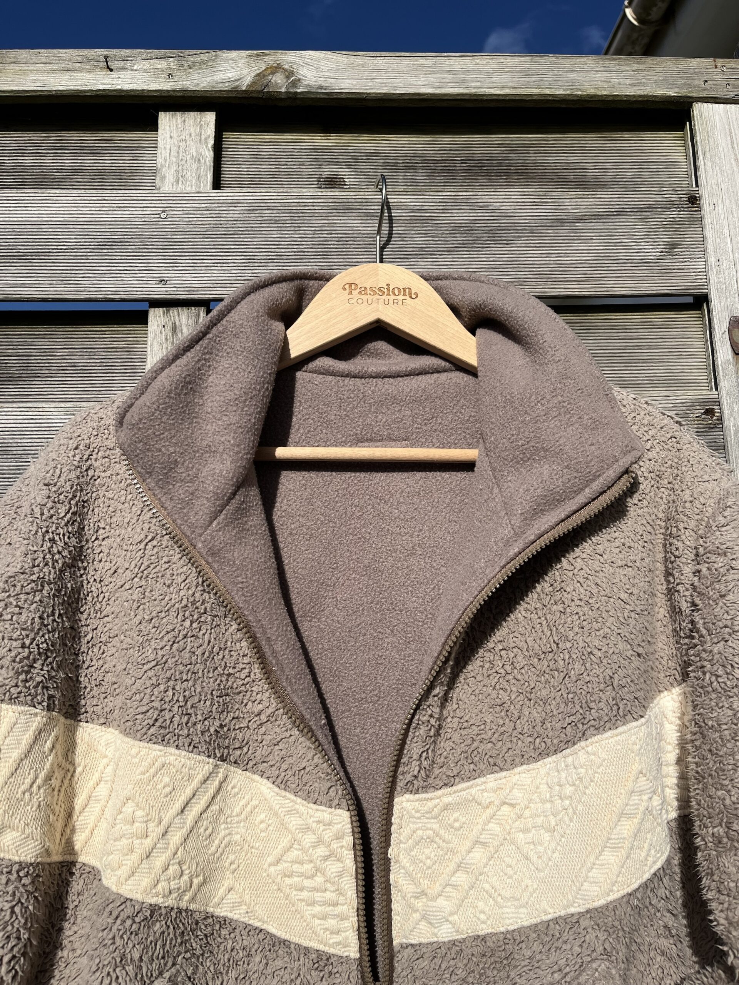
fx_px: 740
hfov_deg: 53.1
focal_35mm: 26
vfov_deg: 67.3
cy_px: 492
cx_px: 370
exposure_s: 1/8403
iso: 50
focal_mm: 5.1
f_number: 1.6
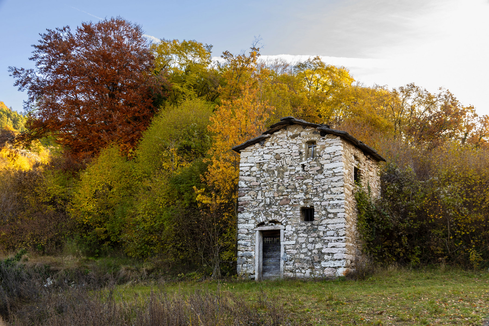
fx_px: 489
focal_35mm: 36
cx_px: 244
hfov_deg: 53.1
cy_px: 163
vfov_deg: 36.9
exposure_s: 1/15
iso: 100
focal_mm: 24
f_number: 9
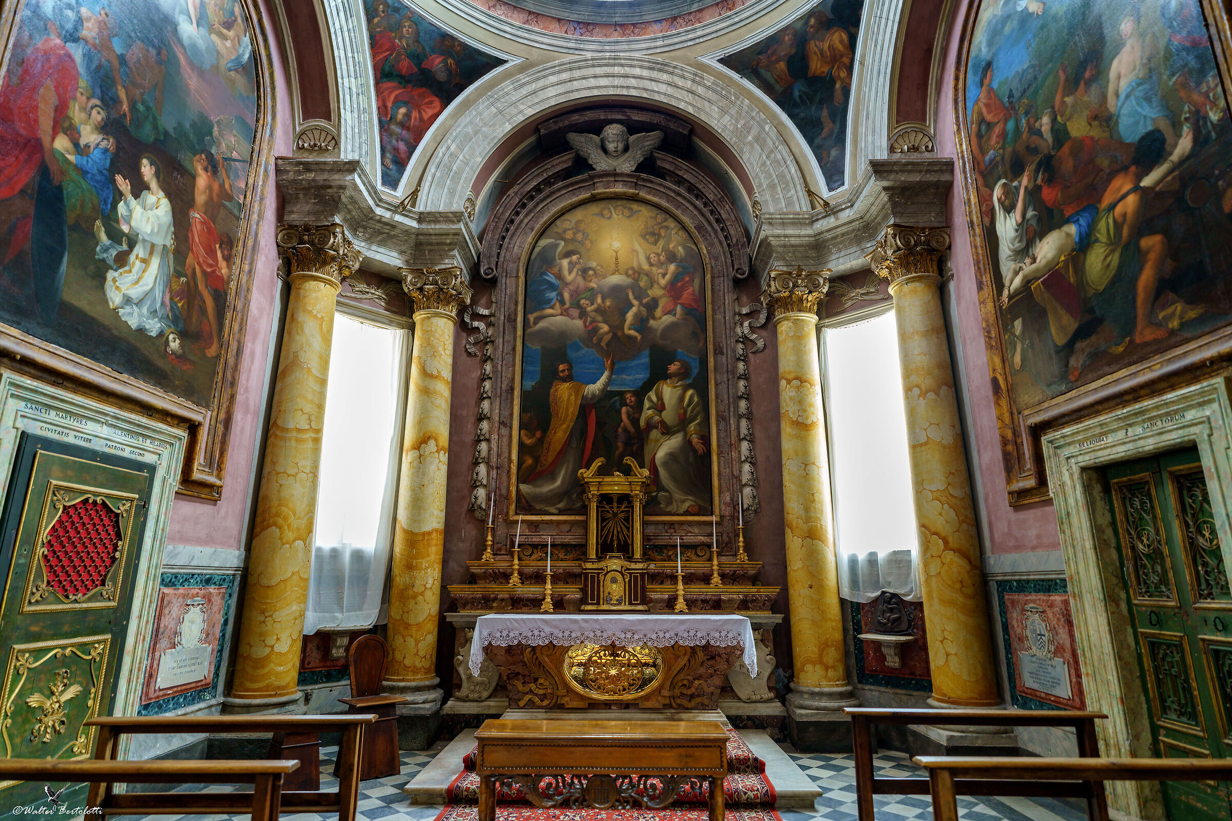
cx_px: 616
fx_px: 684
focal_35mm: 20
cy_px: 410
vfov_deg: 61.9
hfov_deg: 84.0
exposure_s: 1/30
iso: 500
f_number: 2
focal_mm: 20
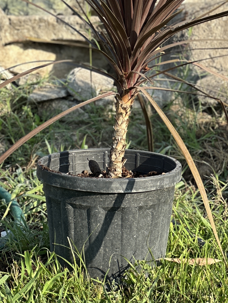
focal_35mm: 170
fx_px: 1493
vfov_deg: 11.5
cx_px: 130
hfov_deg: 8.7
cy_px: -24
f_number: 2.8
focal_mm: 9
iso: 25
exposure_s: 1/250
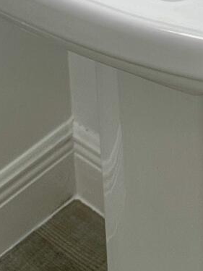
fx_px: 1001
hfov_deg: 11.3
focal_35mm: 128
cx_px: 249
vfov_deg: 13.0
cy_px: -297
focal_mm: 6.86
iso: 80
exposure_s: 1/444
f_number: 1.78
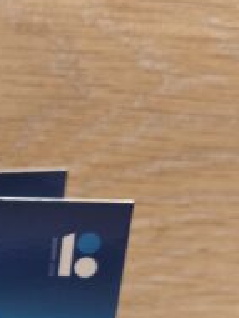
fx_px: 606
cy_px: 325
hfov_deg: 19.8
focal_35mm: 66
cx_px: -104
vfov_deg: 27.5
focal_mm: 5.35
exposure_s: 1/100
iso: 250
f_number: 1.7
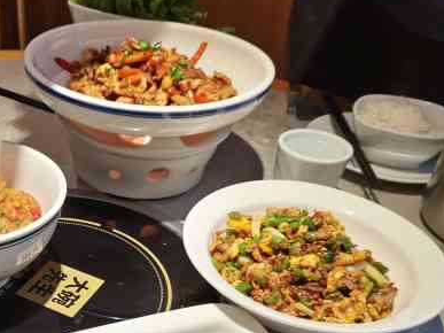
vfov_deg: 29.8
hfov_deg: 38.4
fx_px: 603
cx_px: 68
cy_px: 288
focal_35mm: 47
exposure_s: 1/100
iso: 160
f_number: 1.8
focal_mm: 5.58
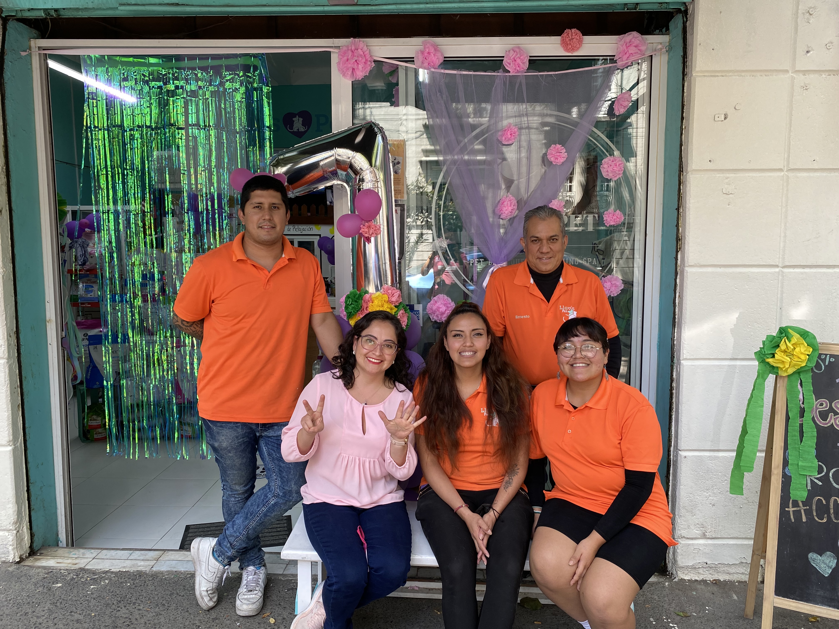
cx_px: 420
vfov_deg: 53.1
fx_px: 630
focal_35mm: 26
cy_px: 314
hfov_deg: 67.3
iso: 64
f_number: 1.8
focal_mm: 4.25
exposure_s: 1/122
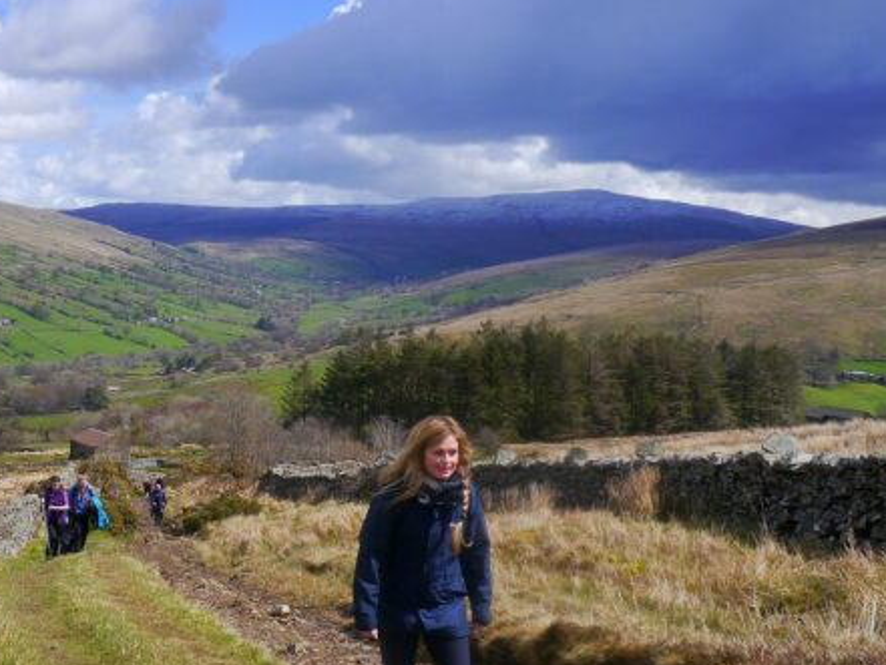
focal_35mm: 58
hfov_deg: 32.0
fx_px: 1485
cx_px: 131
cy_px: 313
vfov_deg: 25.2
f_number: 8
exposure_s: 1/500
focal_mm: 16
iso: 160
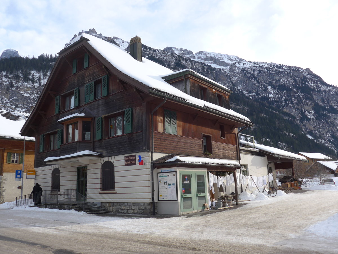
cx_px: 169
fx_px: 283
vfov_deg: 48.2
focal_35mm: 29
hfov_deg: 61.7
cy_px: 127
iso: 80
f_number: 2.8
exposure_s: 1/500
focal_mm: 6
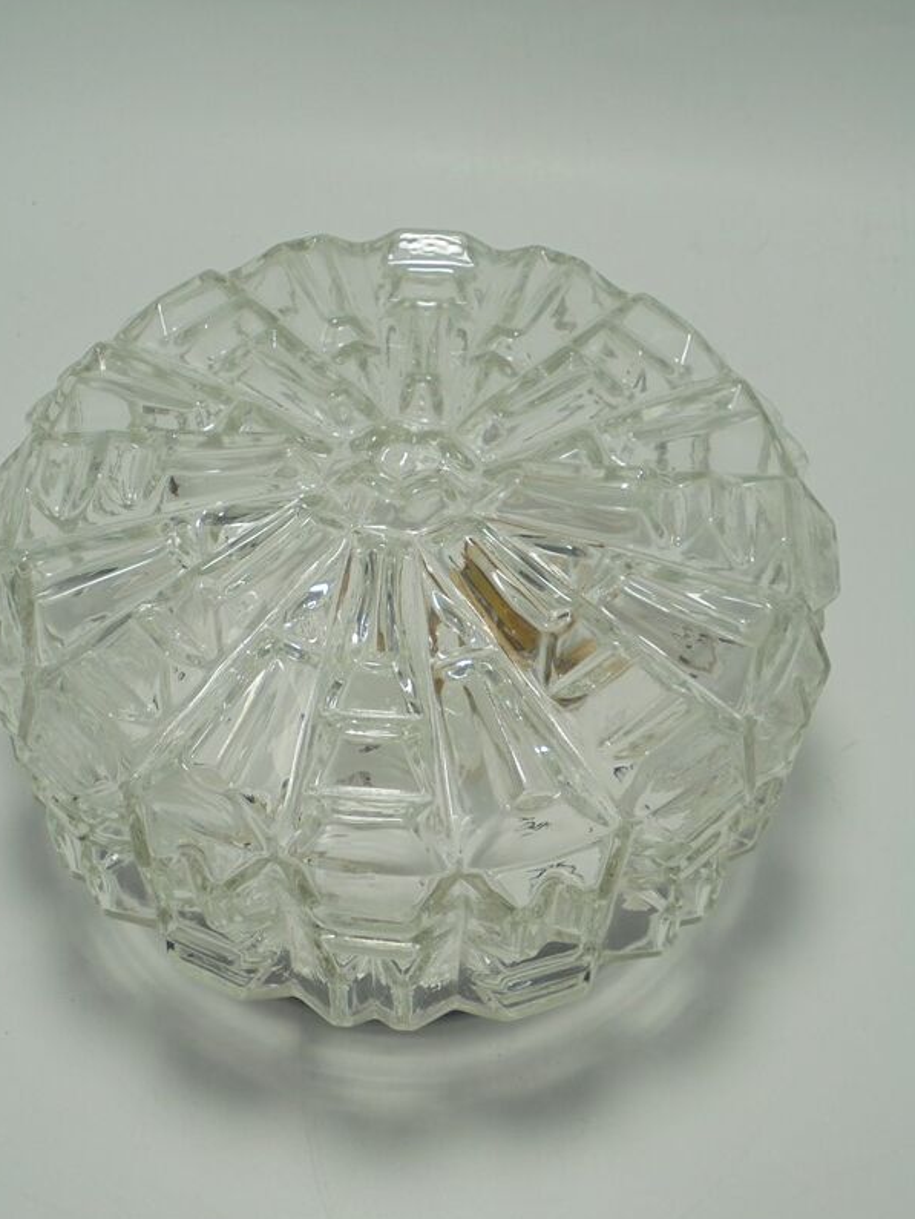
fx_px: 1514
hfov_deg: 33.6
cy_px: 626
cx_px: 402
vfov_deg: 43.8
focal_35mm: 43
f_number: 4.2
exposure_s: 1/125
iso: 100
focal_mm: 6.9
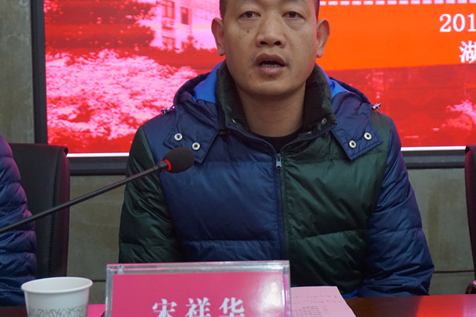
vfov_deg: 23.4
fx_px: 767
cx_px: 258
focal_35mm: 58
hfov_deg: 34.5
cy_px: 157
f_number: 5
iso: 3200
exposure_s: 1/160
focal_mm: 30
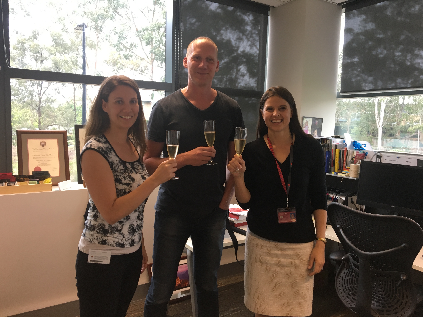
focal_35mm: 29
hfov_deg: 61.7
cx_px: 212
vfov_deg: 48.2
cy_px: 158
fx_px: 354
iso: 80
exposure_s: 1/33
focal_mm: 4.15
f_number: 2.2
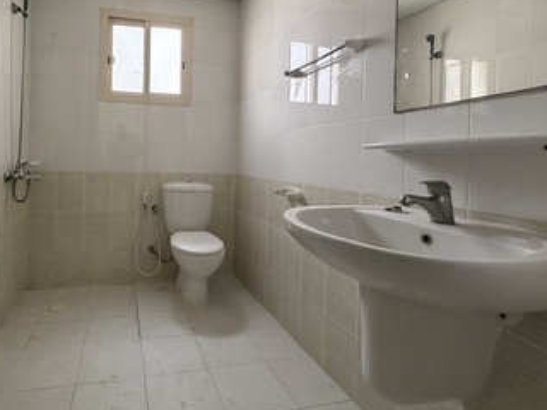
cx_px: 189
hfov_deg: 79.4
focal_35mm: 20
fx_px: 316
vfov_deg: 65.3
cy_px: 161
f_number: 2.2
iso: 320
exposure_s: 1/62
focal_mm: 2.22
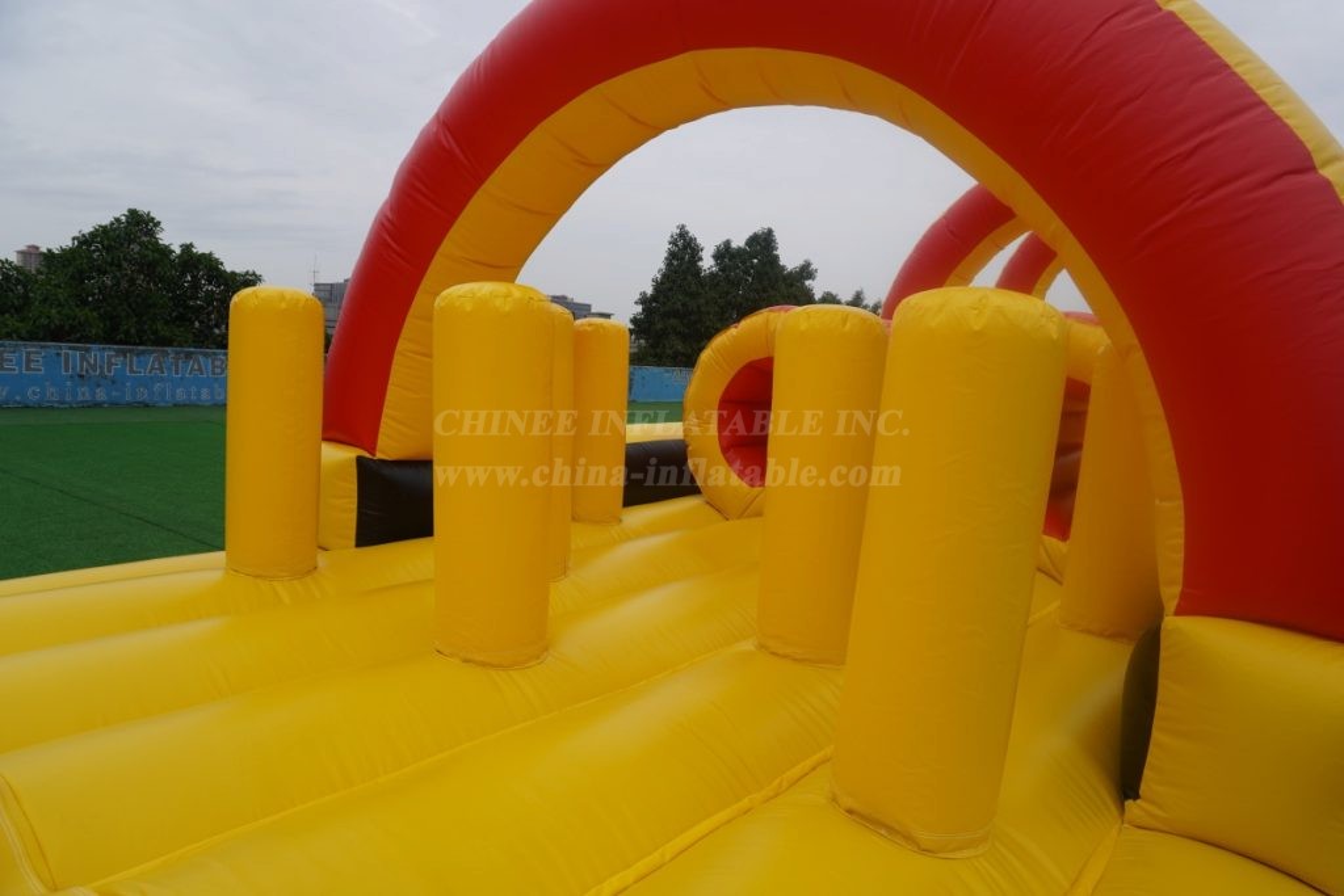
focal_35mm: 24
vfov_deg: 53.1
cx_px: 672
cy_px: 448
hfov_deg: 73.7
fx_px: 896
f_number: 6.3
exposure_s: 1/400
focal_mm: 16
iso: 100
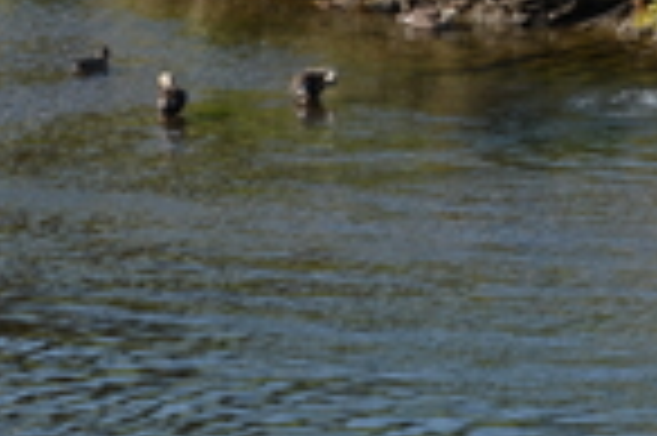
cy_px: 137
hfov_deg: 3.8
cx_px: -220
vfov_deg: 2.5
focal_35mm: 539
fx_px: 9820
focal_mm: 105
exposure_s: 1/125
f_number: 9
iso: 100
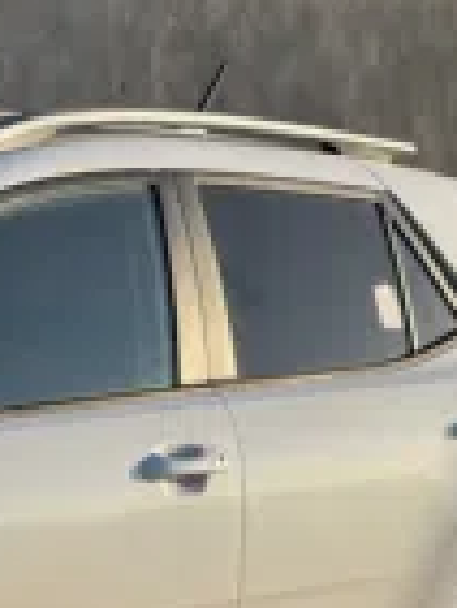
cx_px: 47
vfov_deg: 9.0
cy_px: 651
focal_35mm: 218
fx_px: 3832
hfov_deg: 6.8
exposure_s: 1/313
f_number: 2.8
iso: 32
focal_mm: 9
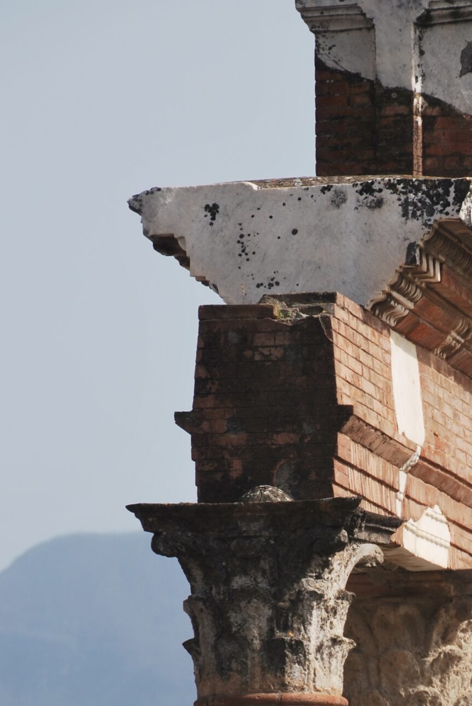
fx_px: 7002
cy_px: 585
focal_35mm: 357
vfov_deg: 5.8
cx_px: 359
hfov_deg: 3.9
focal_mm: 120
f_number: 6
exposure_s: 1/500
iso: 110
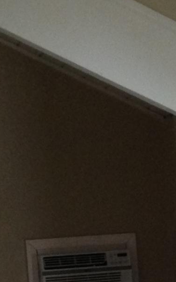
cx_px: 222
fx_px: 1329
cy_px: 466
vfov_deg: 11.4
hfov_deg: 7.5
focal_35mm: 173
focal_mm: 4.12
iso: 125
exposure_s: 1/20
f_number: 2.4
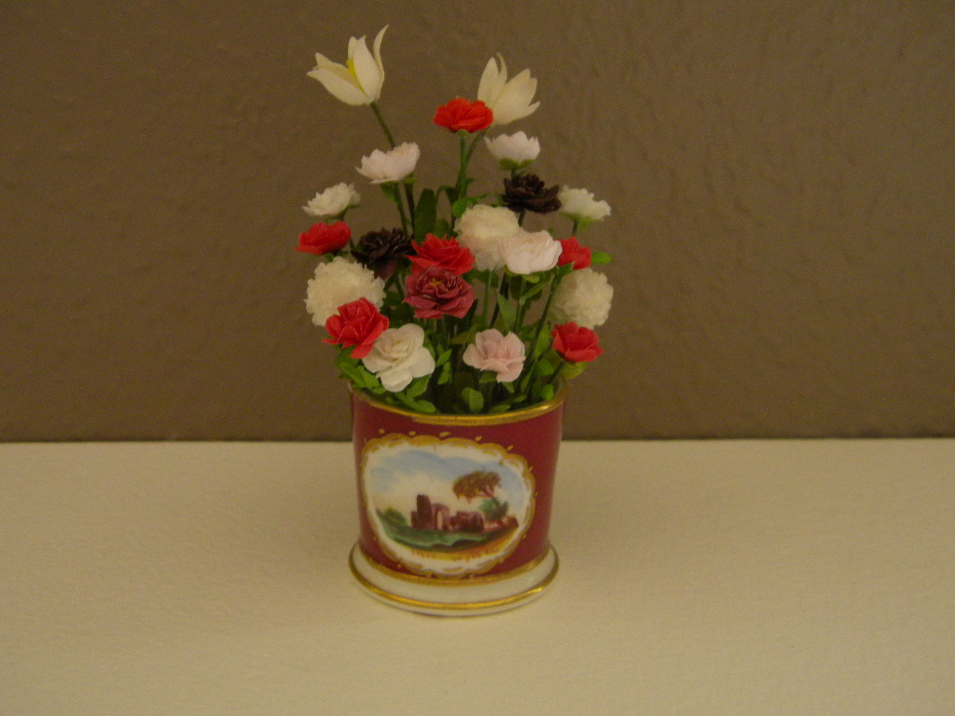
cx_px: 478
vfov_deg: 30.9
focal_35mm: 47
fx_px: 1297
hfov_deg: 40.4
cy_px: 358
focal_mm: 8.6
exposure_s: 1/59.8
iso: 304
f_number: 3.9
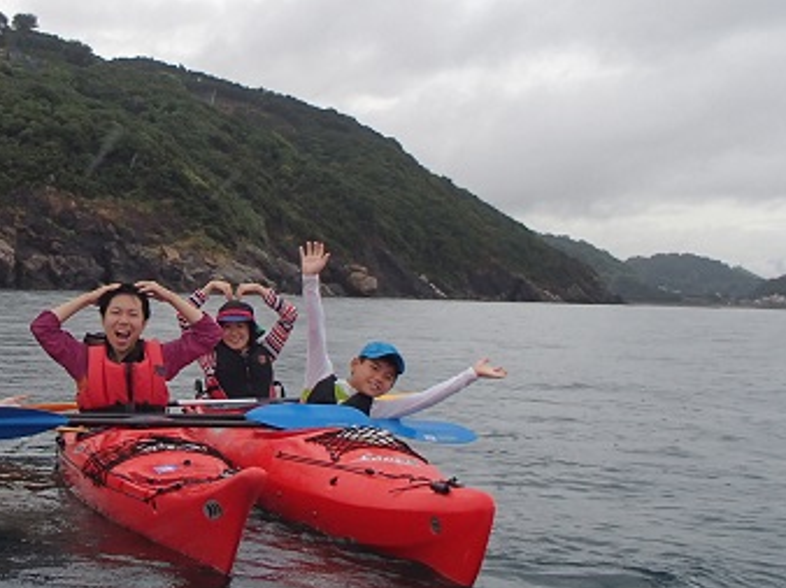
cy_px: 256
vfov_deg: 25.2
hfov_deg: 32.2
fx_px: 1316
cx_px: 135
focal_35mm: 58
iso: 100
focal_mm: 6.07
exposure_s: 1/400
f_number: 4.4
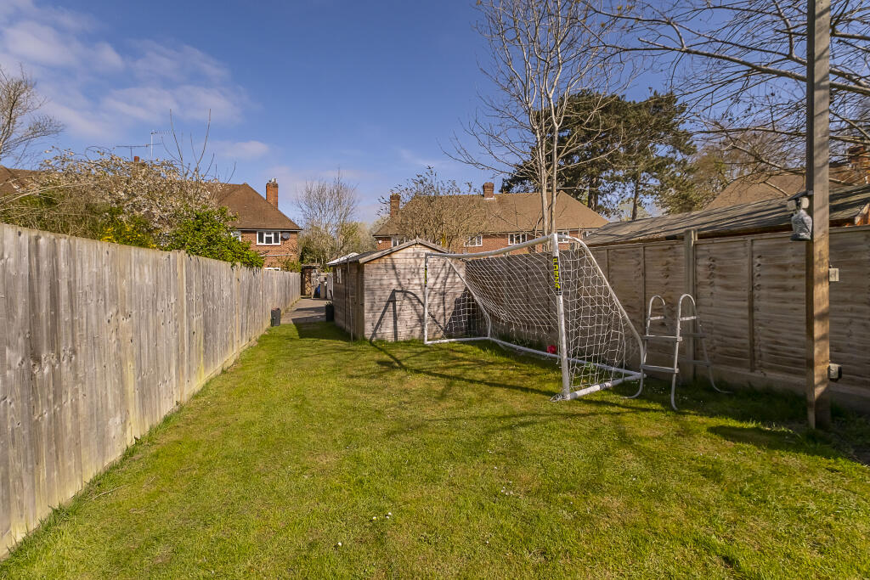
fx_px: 363
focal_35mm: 15
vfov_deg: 77.3
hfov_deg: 100.4
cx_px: 435
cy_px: 290
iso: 500
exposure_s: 1/4000
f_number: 5.6
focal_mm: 10
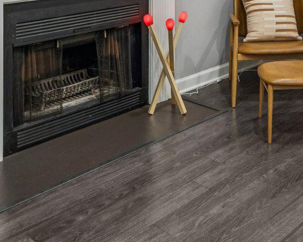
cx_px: 247
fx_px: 466
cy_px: -69
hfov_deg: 34.8
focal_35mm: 52
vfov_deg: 25.3
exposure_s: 1/13
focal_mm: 14
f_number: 8
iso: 200
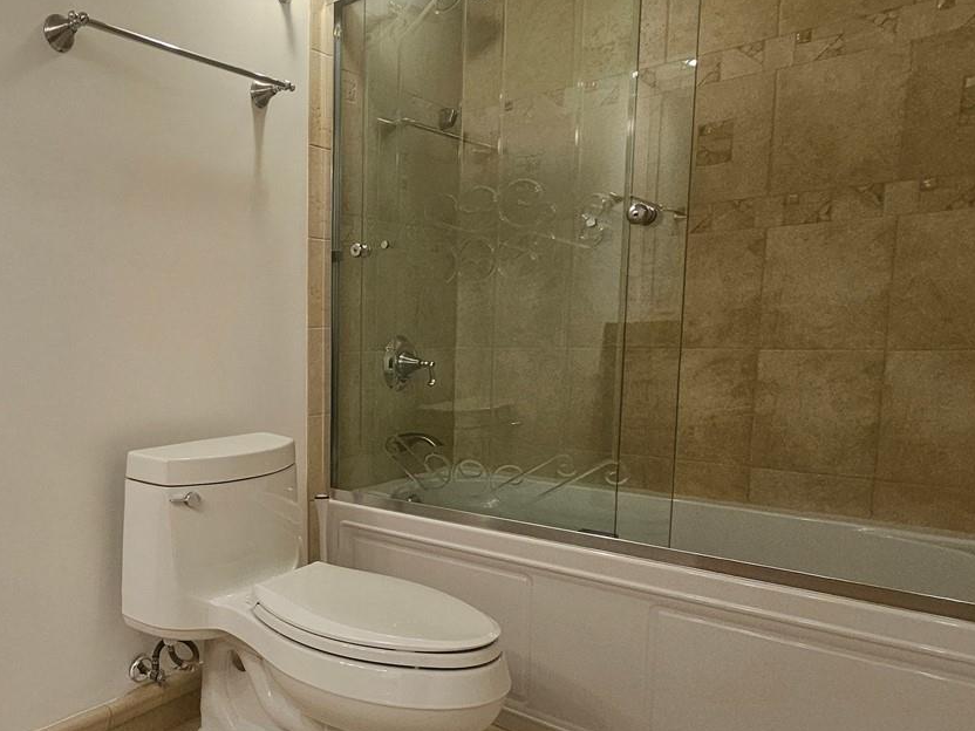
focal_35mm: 25
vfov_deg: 54.6
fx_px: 704
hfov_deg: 62.8
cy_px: 426
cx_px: 180
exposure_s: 1/60
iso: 160
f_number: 2.2
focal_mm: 1.74
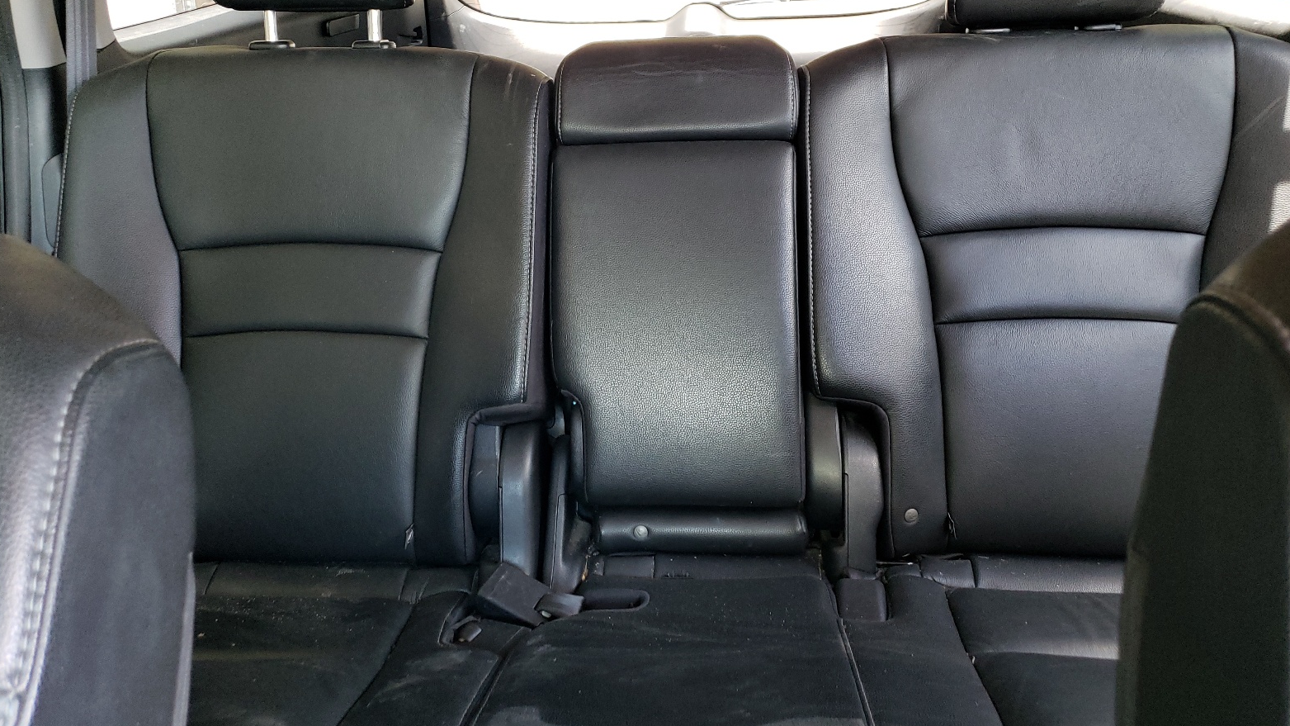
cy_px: 292
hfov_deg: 66.1
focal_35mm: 29
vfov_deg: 40.0
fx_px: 992
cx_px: 651
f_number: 1.5
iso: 120
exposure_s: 1/60.2
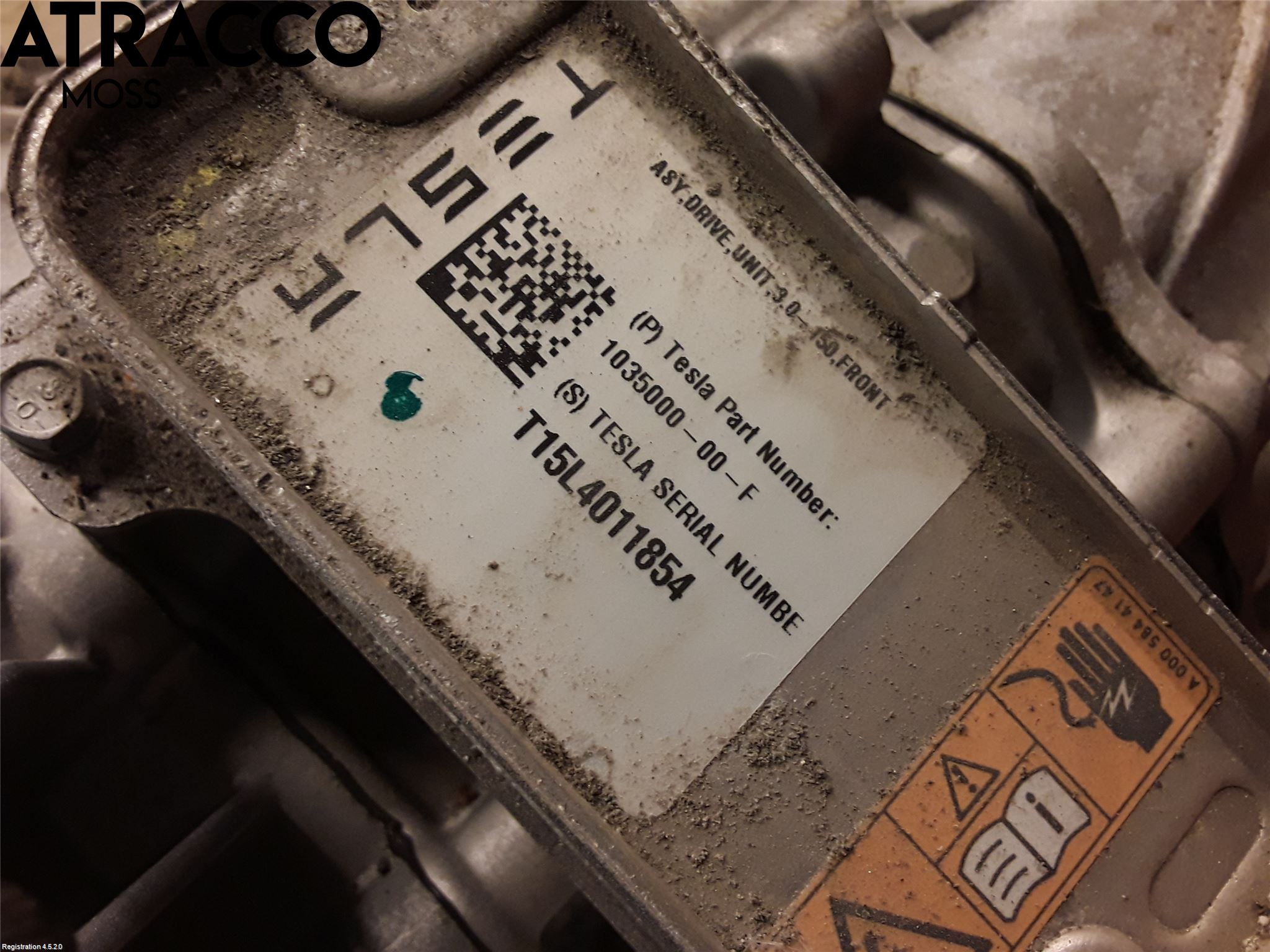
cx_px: 635
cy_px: 476
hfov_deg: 63.4
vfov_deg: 49.7
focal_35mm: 28
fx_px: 1027
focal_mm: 2.91
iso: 100
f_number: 1.9
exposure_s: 1/50
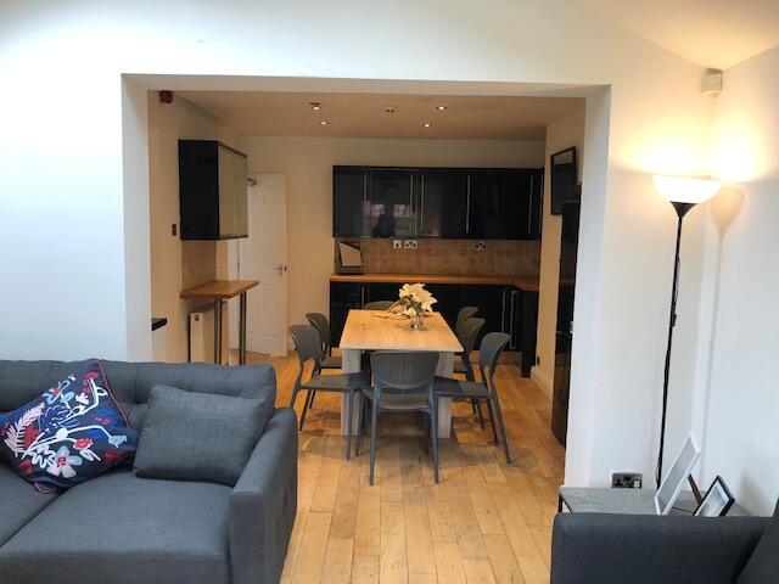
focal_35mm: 28
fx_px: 630
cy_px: 292
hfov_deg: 63.4
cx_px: 390
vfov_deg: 49.7
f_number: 1.8
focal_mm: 3.99
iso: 40
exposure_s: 1/33
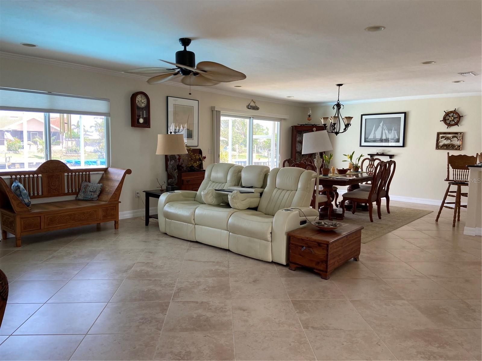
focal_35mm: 26
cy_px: 180
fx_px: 362
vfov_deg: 53.1
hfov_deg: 67.3
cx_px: 241
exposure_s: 1/121
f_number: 1.8
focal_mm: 4.25
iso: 100
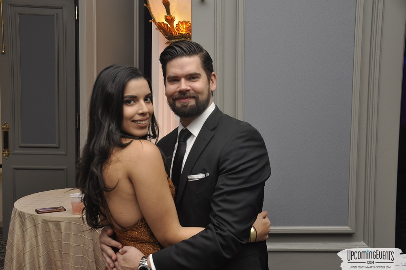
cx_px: 203
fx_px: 473
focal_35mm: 42
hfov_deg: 46.5
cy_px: 135
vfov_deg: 31.8
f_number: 5
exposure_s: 1/60
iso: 400
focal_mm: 28
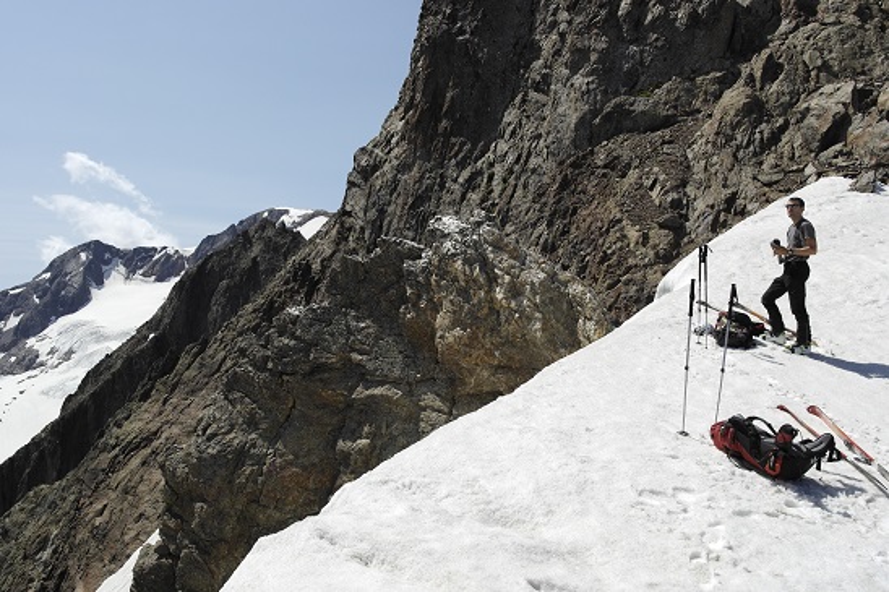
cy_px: 296
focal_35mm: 30
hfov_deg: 61.9
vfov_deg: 43.6
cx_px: 444
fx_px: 741
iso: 100
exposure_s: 1/400
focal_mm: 20
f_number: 7.1
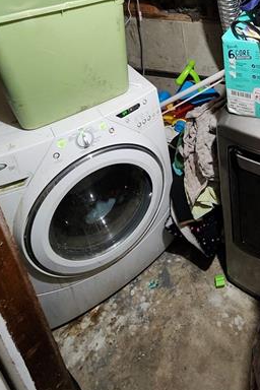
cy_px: 40
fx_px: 292
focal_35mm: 27
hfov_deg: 45.1
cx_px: 214
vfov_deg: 57.9
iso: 640
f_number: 2.2
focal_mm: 2.2
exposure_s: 1/24
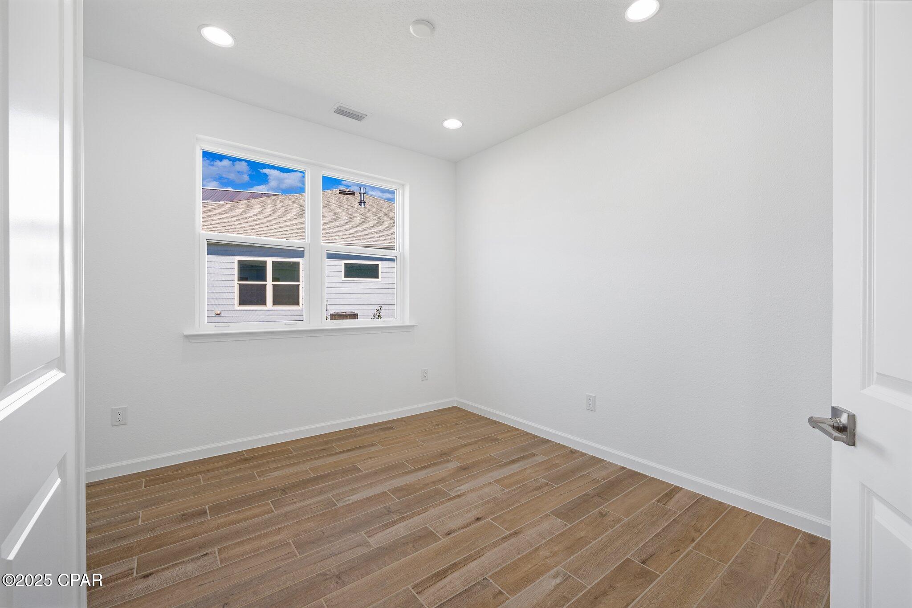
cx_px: 456
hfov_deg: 100.4
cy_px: 304
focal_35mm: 15
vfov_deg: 77.3
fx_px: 380
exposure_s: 1/160
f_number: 10
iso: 500
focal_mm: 15
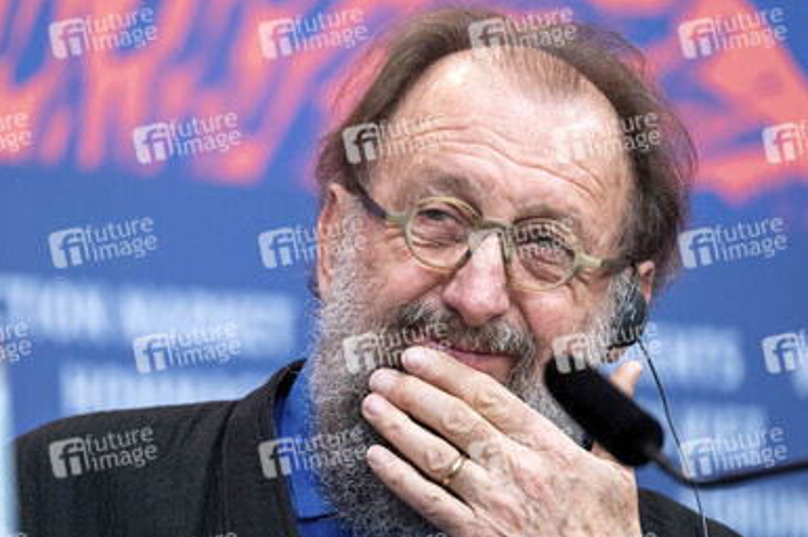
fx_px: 5516
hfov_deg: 8.4
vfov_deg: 5.6
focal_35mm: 246
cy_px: 296
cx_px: 341
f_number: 2.8
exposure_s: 1/240
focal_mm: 140
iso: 1250
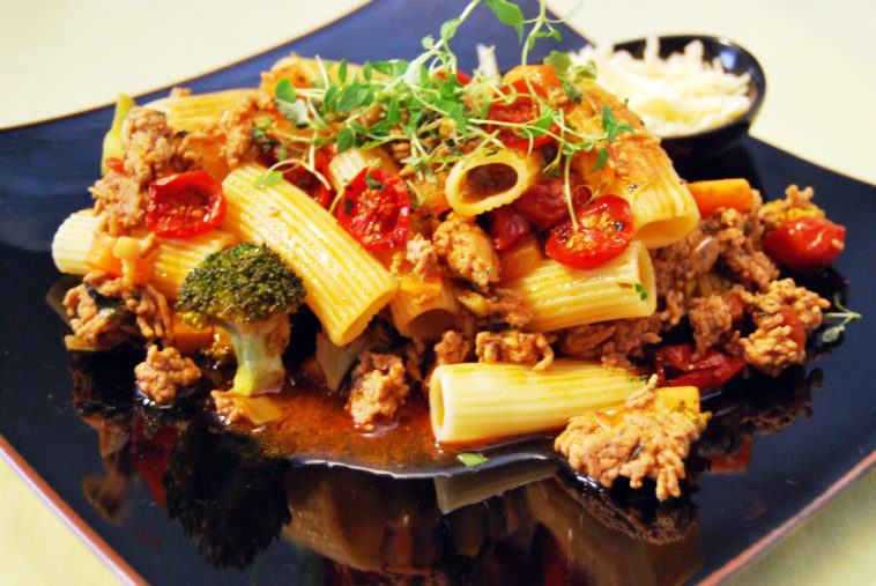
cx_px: 438
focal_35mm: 57
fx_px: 1388
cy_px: 293
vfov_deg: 23.8
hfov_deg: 35.0
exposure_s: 1/30
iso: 1250
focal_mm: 38
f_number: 5
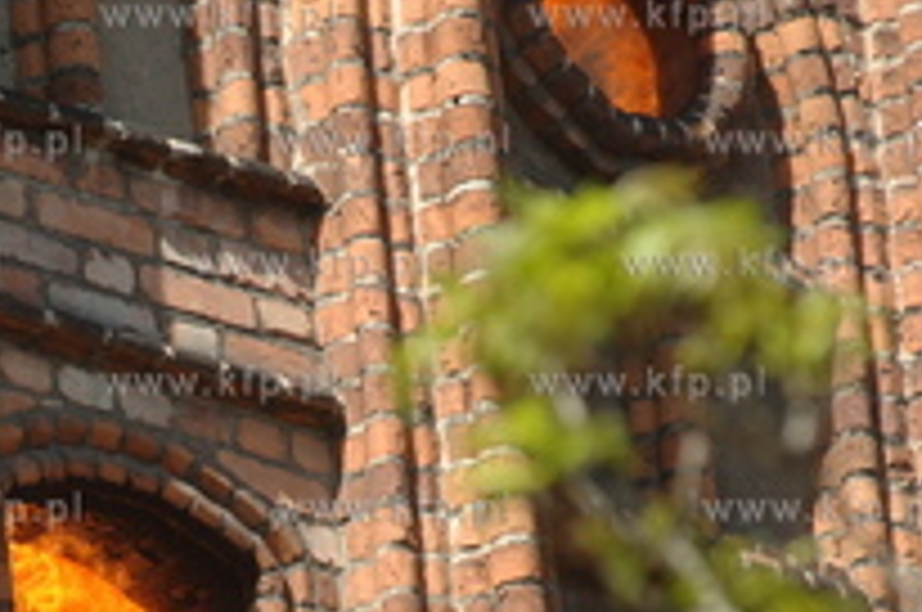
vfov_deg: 2.3
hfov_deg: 3.5
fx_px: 14959
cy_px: 567
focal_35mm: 585
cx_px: 121
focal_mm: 200
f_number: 6.3
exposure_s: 1/1000
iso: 400
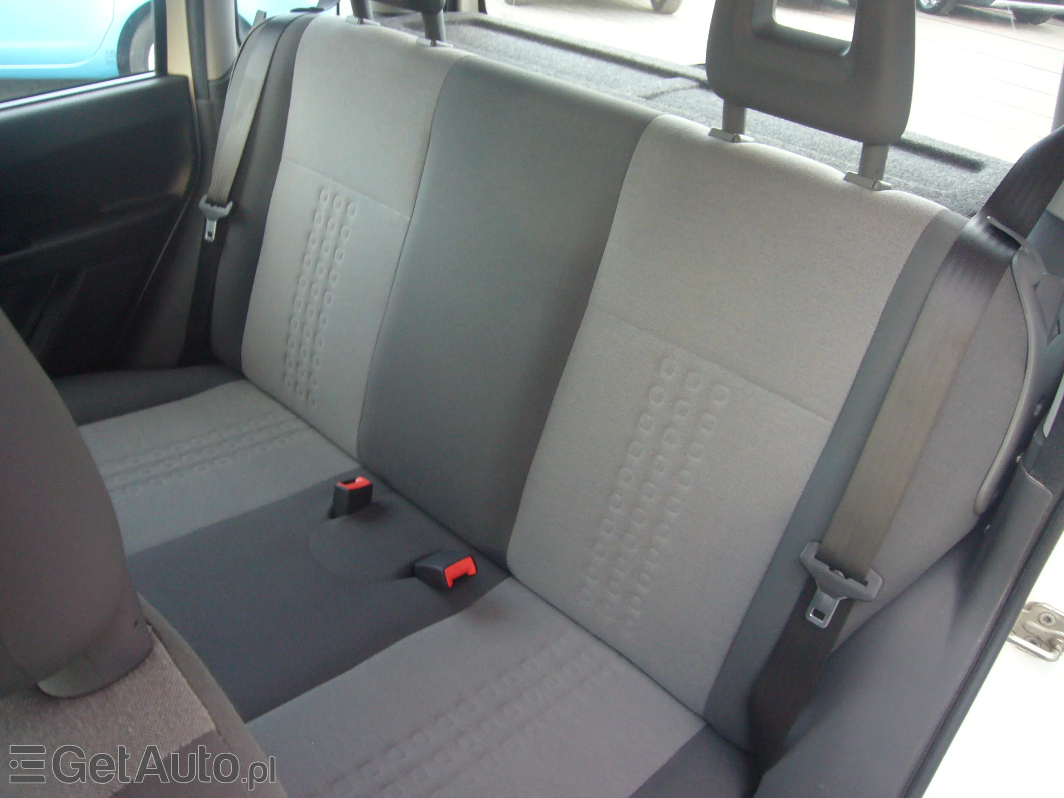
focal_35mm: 28
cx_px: 532
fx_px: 861
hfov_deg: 63.4
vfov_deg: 49.7
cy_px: 399
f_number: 2.8
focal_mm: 4.6
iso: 160
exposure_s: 1/15
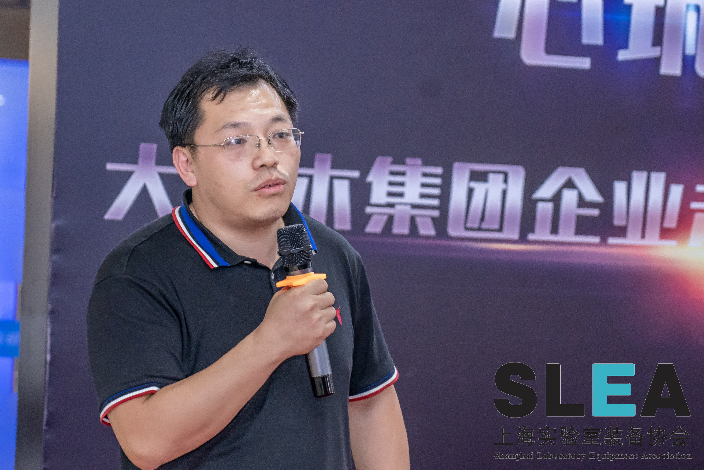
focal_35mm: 157
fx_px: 3070
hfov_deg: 13.1
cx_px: 352
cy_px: 235
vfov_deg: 8.7
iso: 3200
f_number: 4
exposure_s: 1/125
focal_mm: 105
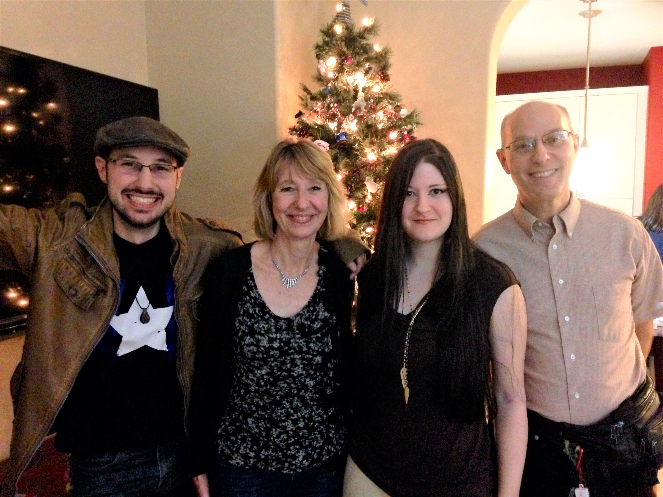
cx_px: 332
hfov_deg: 55.4
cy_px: 248
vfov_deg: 42.9
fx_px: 632
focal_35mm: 33
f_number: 2.4
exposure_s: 1/15
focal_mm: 4.12
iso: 800
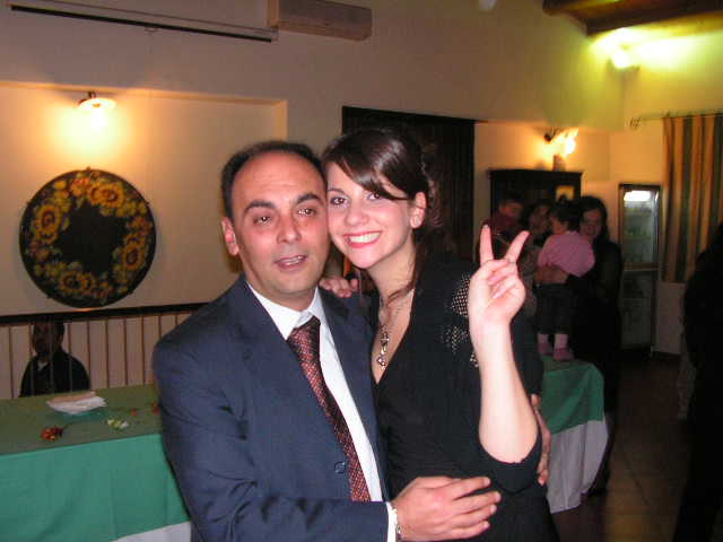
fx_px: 752
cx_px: 362
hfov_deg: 51.4
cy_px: 271
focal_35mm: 36
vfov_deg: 39.7
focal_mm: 6
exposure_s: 1/40
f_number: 3.2
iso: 200
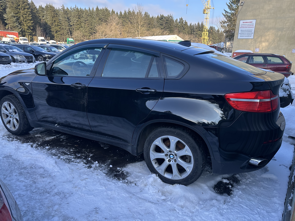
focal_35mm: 25
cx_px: 142
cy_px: 107
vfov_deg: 54.9
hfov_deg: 69.4
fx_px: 213
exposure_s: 1/729
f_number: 1.78
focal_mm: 6.86
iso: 80
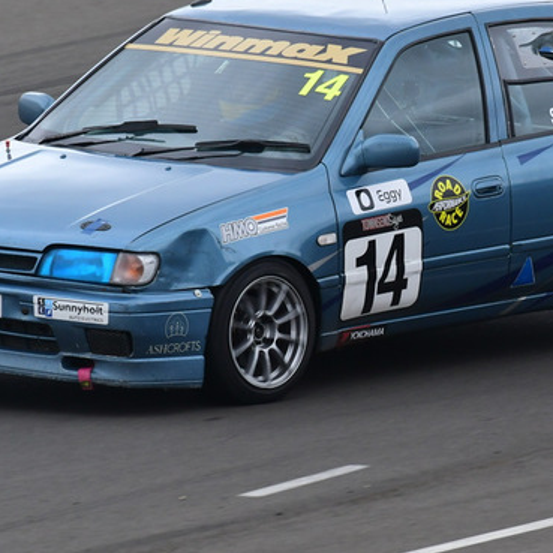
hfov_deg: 1.3
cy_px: 198
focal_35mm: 1383
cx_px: 298
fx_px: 24996
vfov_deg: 1.3
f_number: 11
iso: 1000
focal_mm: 500
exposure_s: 1/640
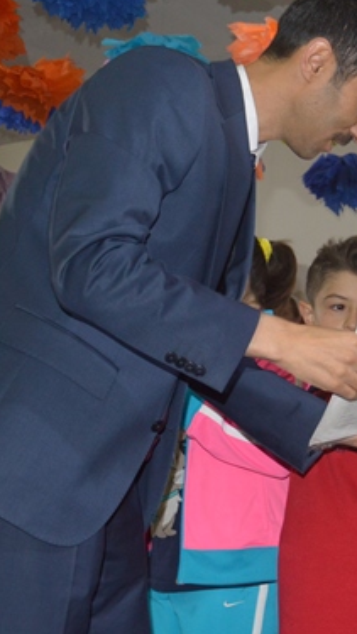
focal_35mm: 59
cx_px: 513
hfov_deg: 18.4
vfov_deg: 35.4
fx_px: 993
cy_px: 352
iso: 1250
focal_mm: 22
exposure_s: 1/30
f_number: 3.8
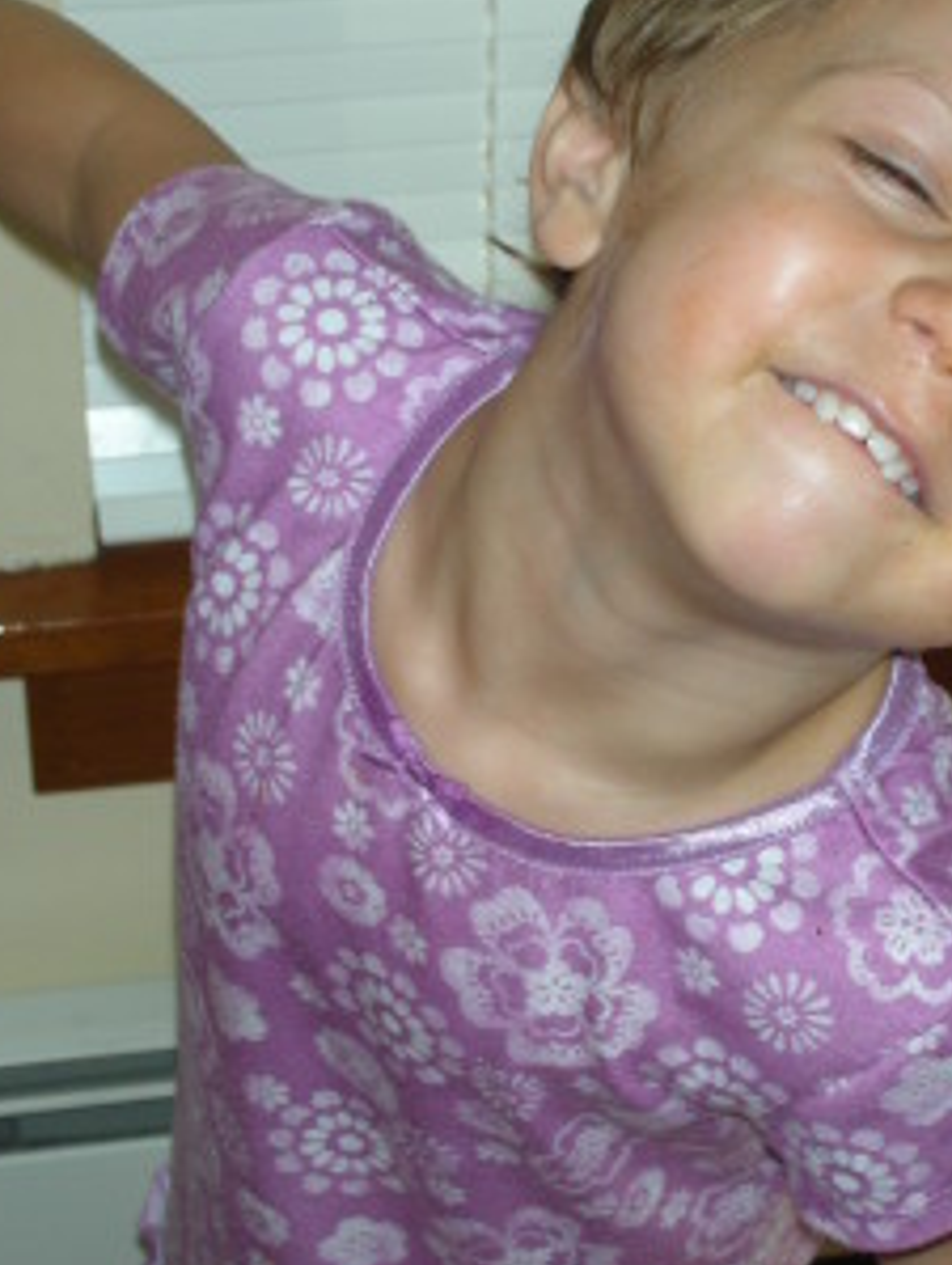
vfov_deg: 18.2
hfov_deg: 13.7
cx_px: 643
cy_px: 685
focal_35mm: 108
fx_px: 3952
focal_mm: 10.1
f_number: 3.7
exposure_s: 1/120
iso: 50
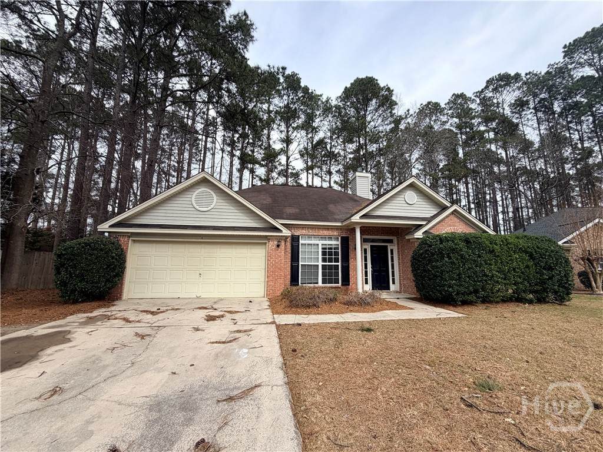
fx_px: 244
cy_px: 226
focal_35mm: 14
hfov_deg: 102.1
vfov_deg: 85.7
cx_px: 302
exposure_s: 1/770
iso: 40
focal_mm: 2.22
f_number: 2.2
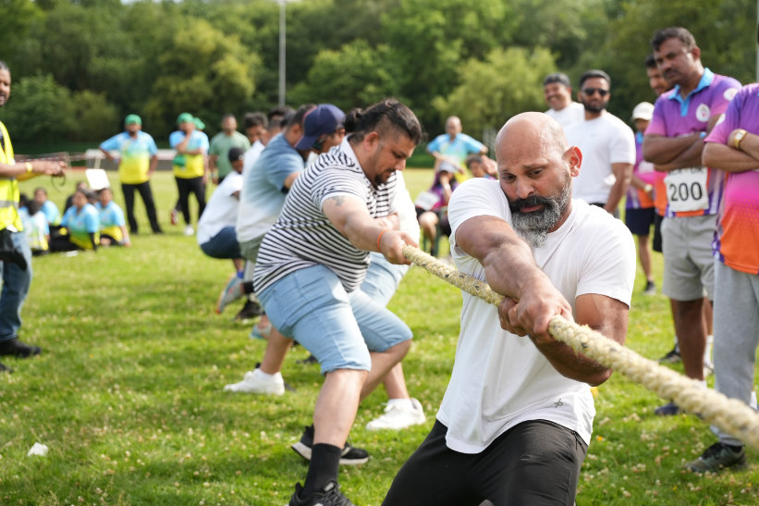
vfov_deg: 23.8
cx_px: 435
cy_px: 223
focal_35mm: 57
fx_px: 1199
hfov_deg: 35.1
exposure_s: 1/1250
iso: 250
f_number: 2.8
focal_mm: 45.7
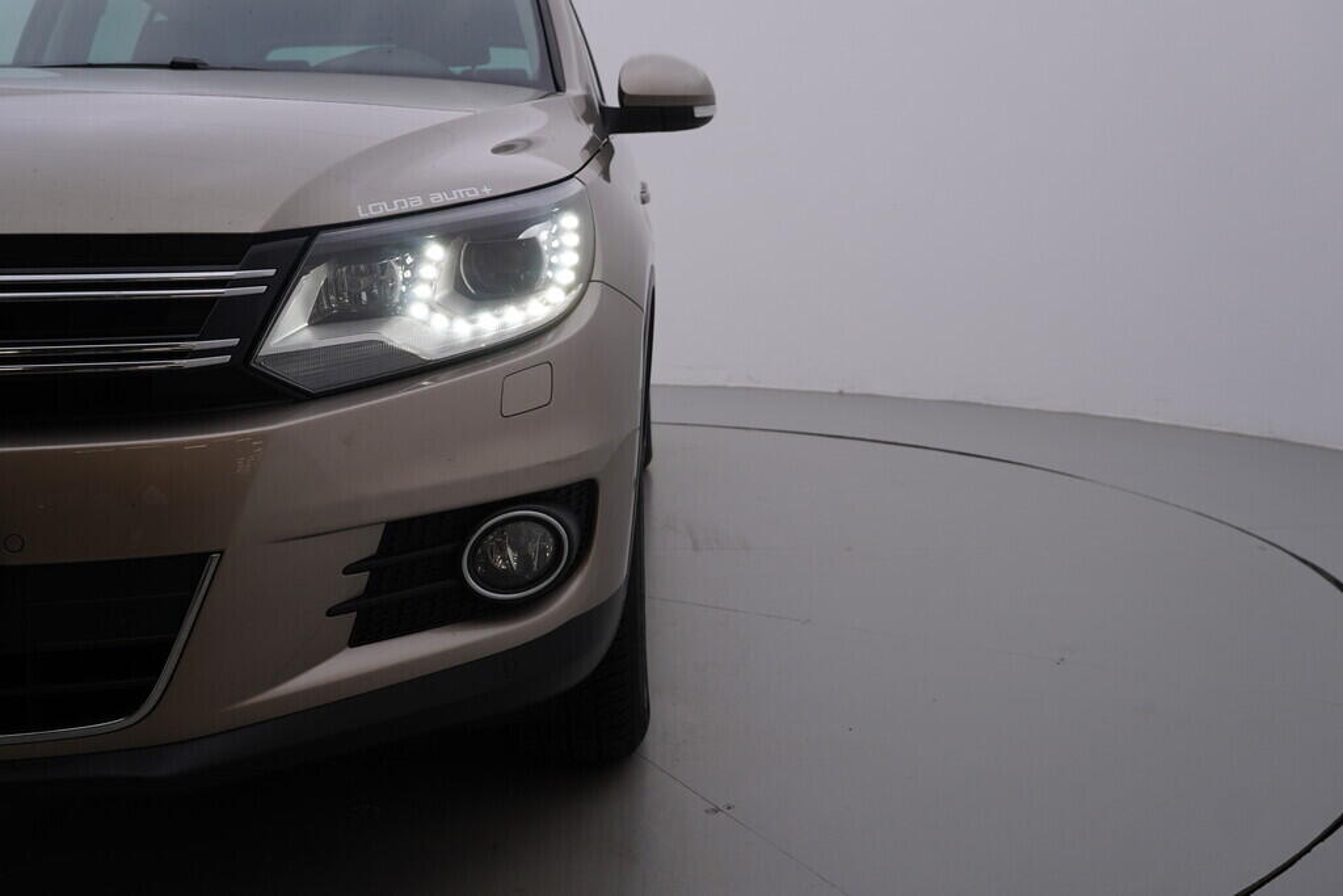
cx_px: 672
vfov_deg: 36.9
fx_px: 1343
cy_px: 448
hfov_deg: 53.1
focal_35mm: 36
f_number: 5
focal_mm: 24
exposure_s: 1/125
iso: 125
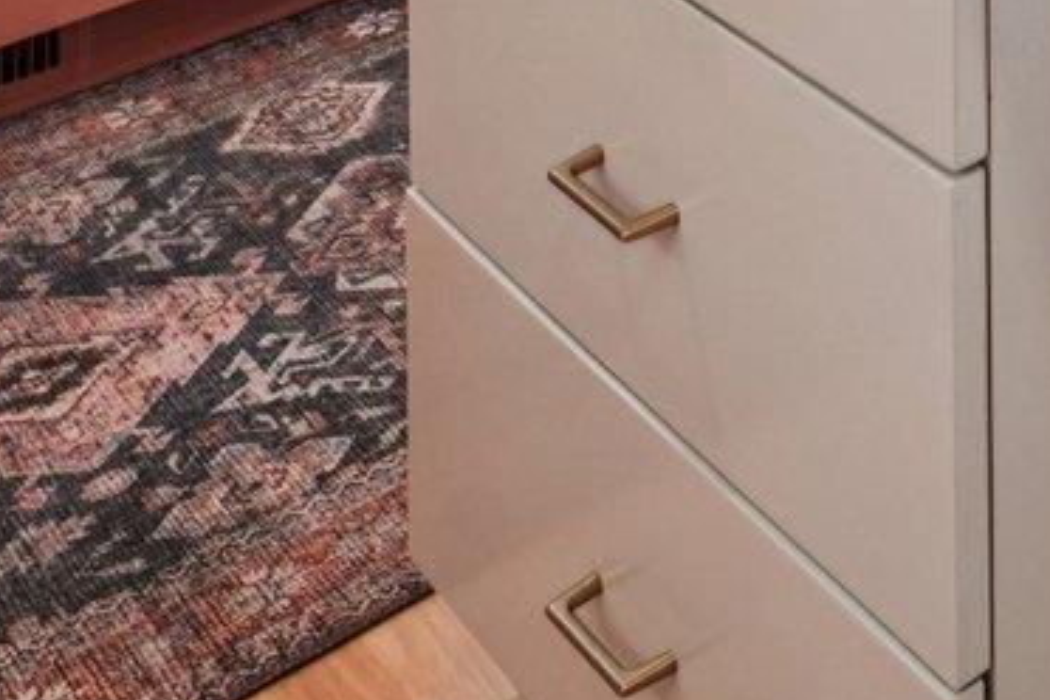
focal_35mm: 77
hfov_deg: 21.5
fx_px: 2246
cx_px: 1631
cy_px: -1176
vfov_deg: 12.2
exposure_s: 1/125
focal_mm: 14
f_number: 8
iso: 640
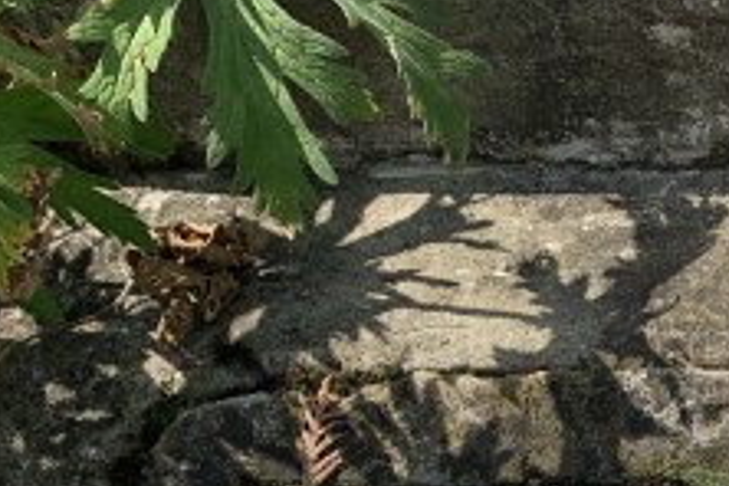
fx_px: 1579
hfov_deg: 24.1
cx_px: 821
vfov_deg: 16.1
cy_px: 709
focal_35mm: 78
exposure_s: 1/2545
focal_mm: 4.25
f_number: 1.8
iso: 25
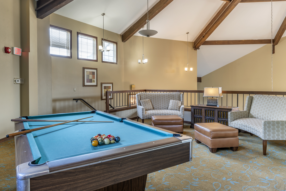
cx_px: 143
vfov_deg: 55.1
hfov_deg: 76.1
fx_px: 183
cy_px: 96
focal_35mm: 23
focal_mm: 23
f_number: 11
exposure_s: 1/4
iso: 160
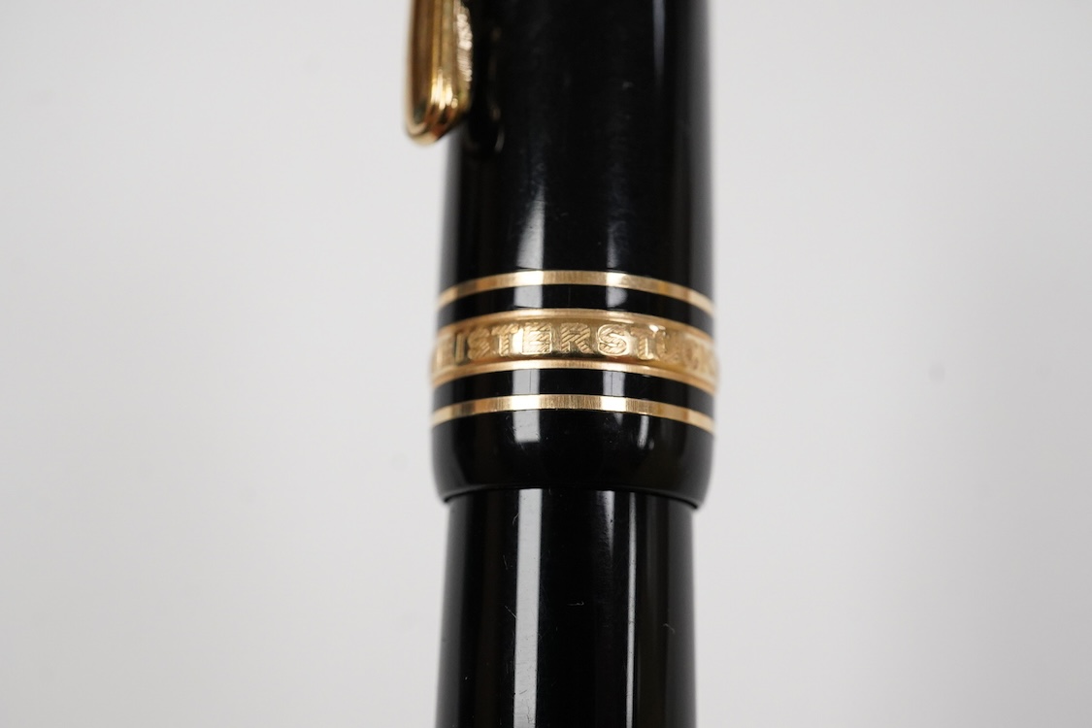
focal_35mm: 45
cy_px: 364
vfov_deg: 29.9
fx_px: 1365
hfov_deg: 43.6
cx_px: 546
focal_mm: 30
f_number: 13
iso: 2500
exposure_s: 1/200
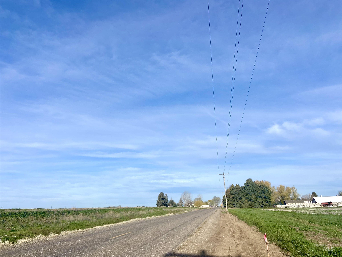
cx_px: 171
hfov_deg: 67.3
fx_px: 257
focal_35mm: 26
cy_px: 128
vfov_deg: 53.1
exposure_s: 1/4115
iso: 32
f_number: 1.8
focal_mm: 4.25
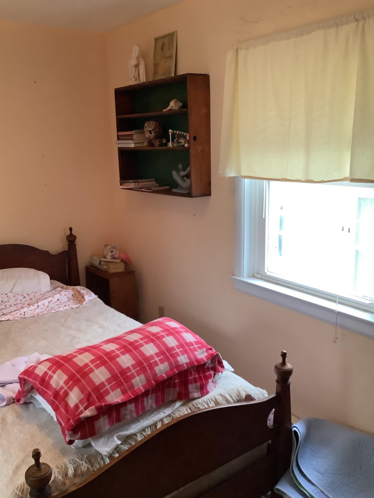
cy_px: 248
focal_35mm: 32
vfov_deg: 56.8
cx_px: 182
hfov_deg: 44.2
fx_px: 461
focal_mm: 3.3
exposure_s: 1/60
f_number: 2.4
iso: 320
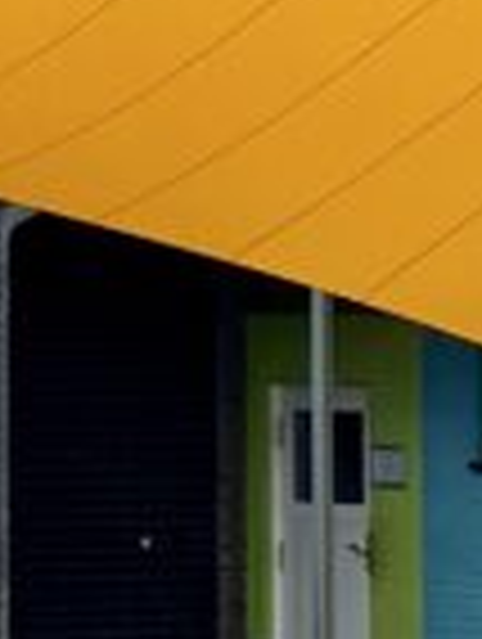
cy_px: -216
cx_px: -113
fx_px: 6405
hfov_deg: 4.3
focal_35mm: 346
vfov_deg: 5.7
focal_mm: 6.86
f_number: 1.78
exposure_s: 1/2304
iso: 100
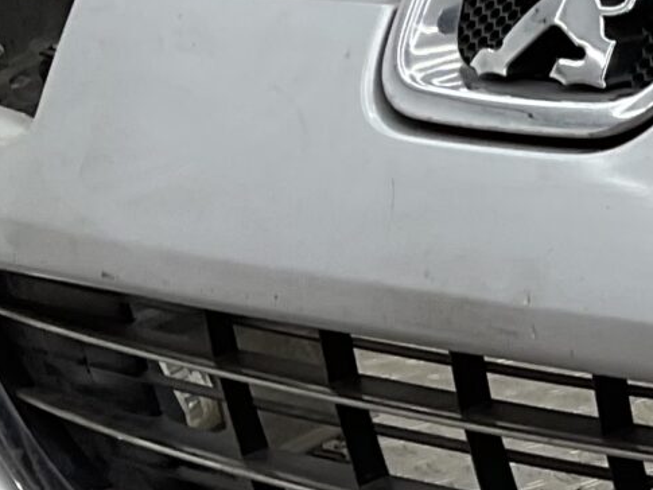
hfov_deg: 11.4
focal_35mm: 153
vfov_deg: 9.6
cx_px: 1375
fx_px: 2887
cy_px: 522
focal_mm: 3
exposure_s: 1/120
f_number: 1.8
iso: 25
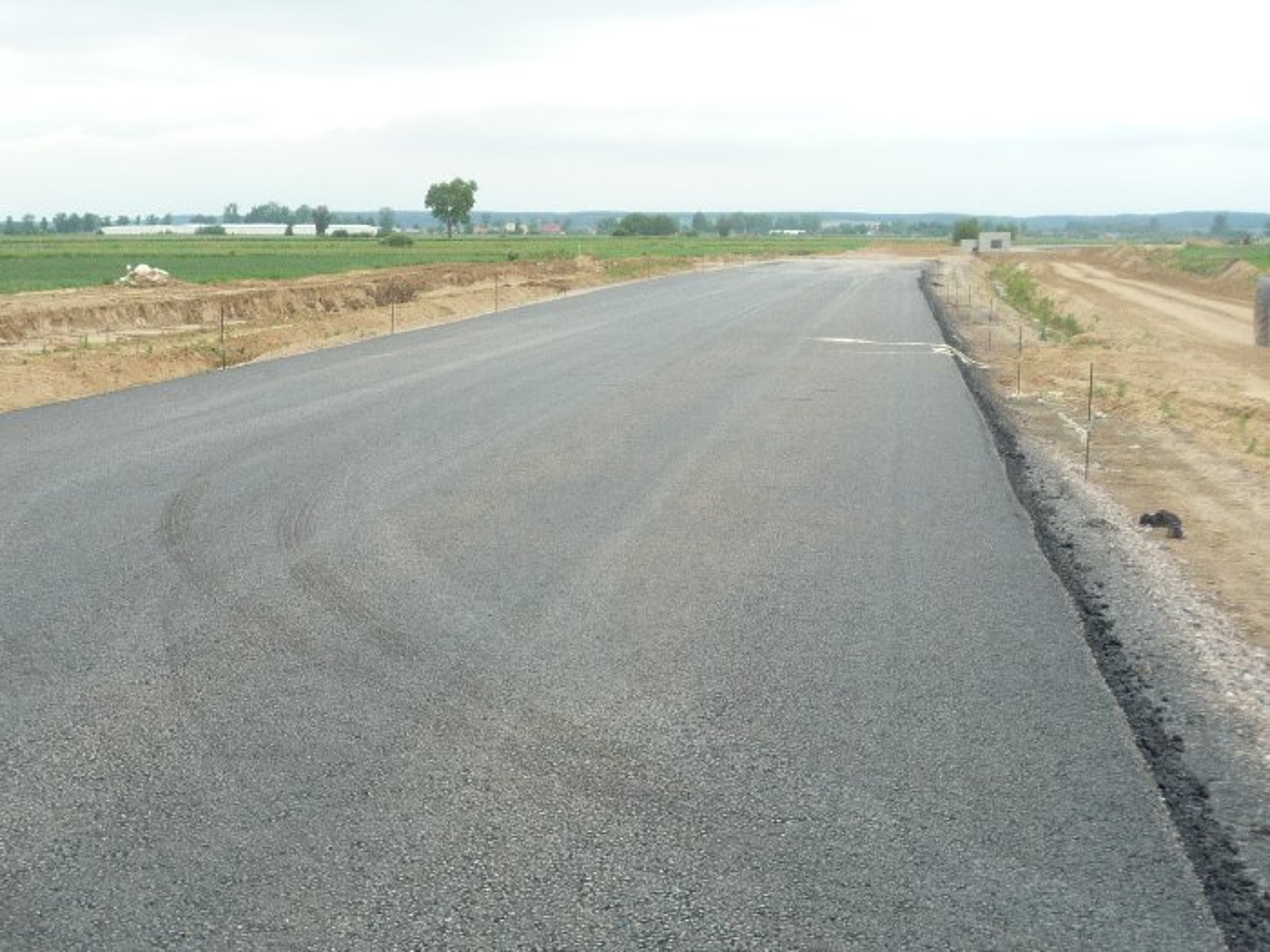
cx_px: 635
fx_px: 2165
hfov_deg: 32.7
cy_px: 476
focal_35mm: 59
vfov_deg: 24.8
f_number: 4
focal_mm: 5.8
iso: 100
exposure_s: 1/160
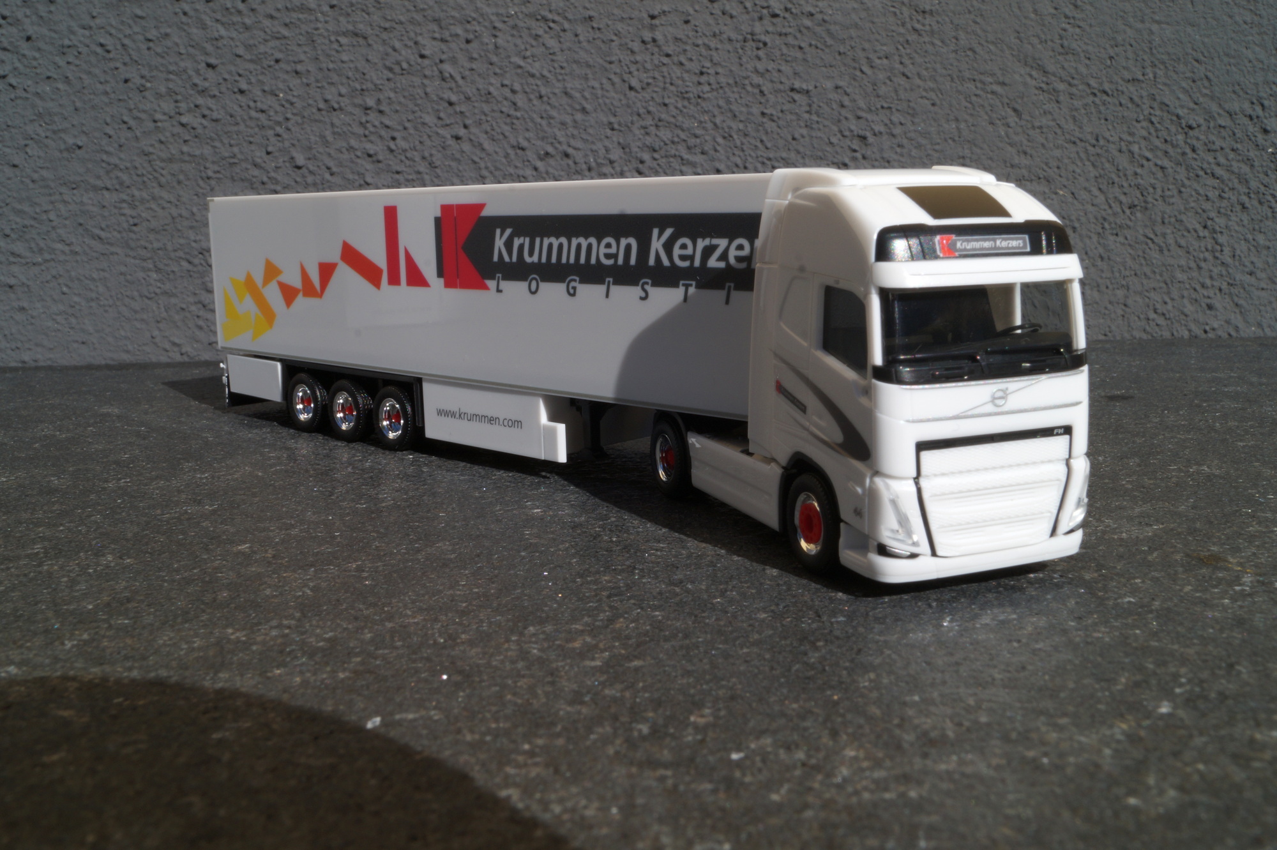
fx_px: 1276
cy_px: 425
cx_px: 638
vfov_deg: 36.8
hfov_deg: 53.2
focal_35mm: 36
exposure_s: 1/60
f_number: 22
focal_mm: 24
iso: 100
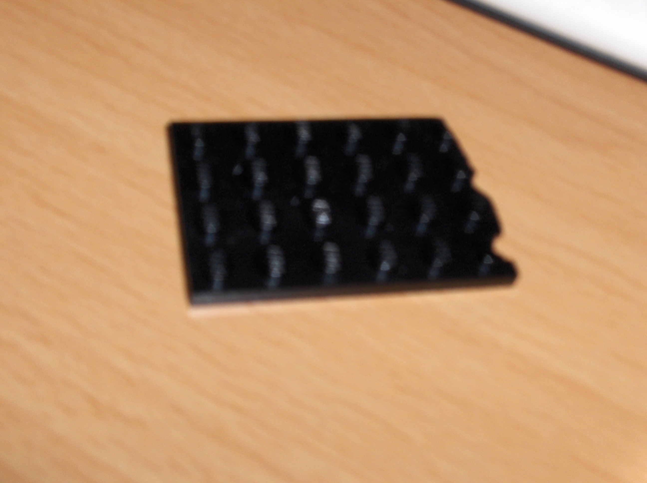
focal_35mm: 46
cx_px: 324
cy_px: 242
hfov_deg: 41.3
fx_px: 859
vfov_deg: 31.4
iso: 60
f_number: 6.4
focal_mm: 9.5
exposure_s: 1/60
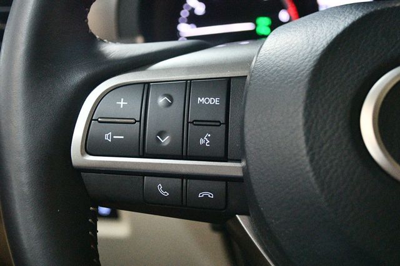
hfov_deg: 41.1
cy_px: 133
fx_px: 533
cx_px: 200
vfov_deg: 28.0
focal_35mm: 48
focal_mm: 32
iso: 12800
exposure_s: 1/60
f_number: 4.8
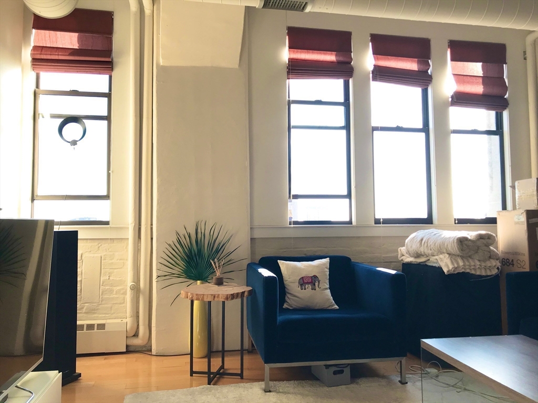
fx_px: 435
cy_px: 202
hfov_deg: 63.4
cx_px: 269
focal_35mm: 28
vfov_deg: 49.7
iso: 20
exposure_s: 1/151
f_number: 1.8
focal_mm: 3.99
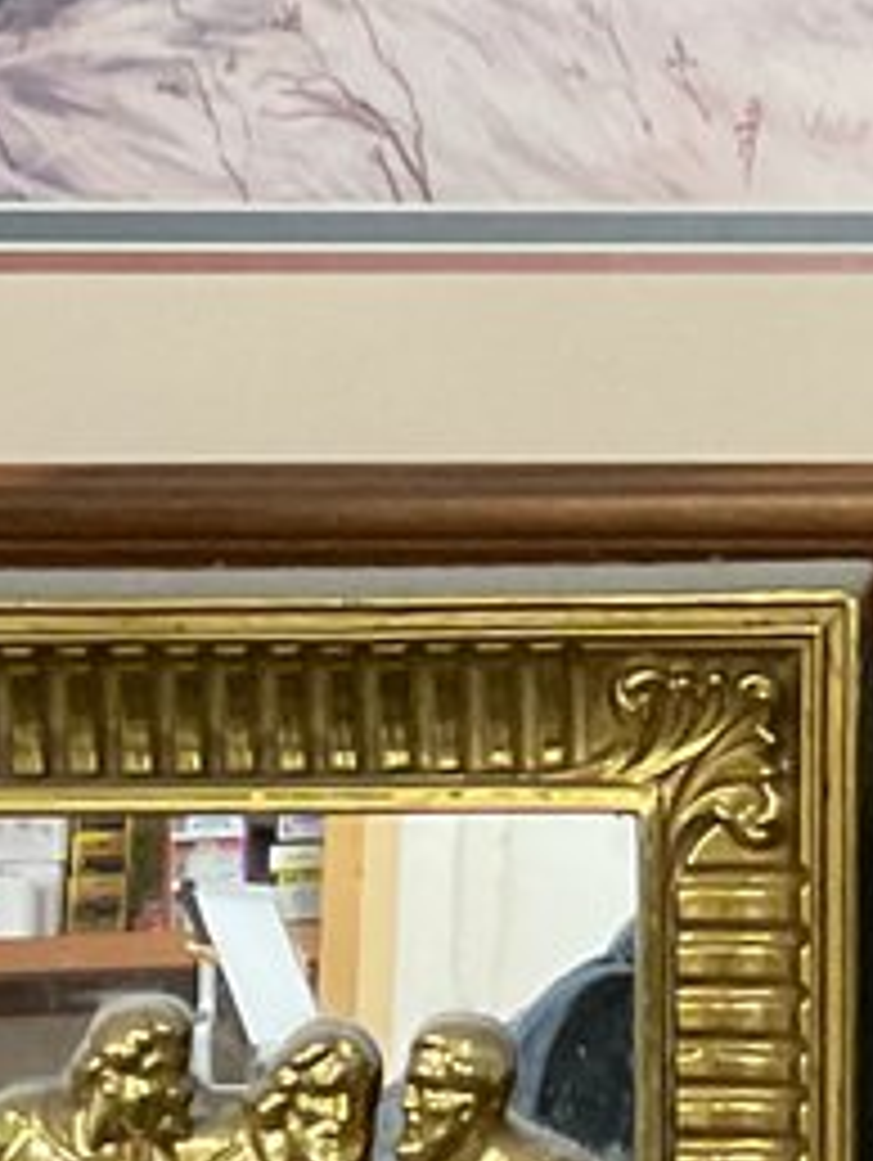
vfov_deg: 11.5
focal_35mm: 170
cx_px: 1150
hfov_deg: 8.6
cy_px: 137
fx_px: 5707
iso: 250
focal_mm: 3
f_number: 1.8
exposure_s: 1/60
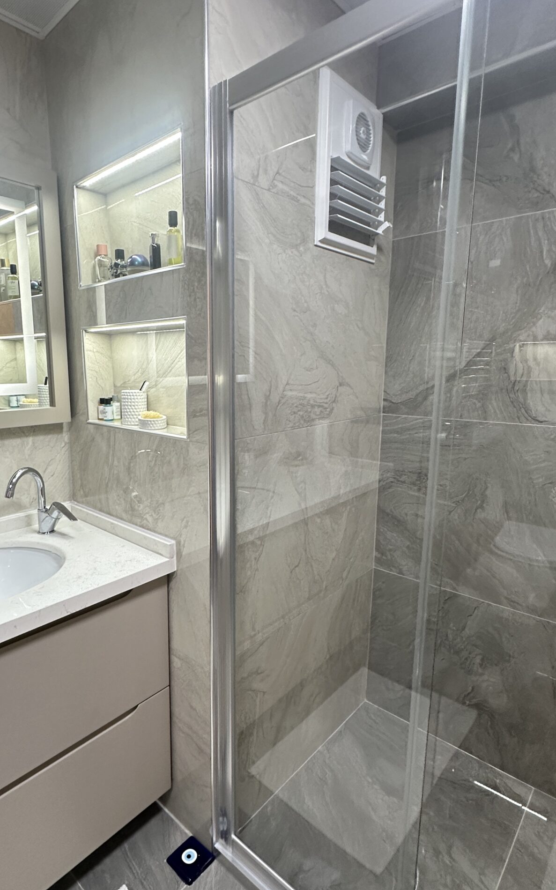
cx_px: 217
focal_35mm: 20
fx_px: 485
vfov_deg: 85.1
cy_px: 457
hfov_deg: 59.1
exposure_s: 1/50
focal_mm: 2.22
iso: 200
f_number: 2.2
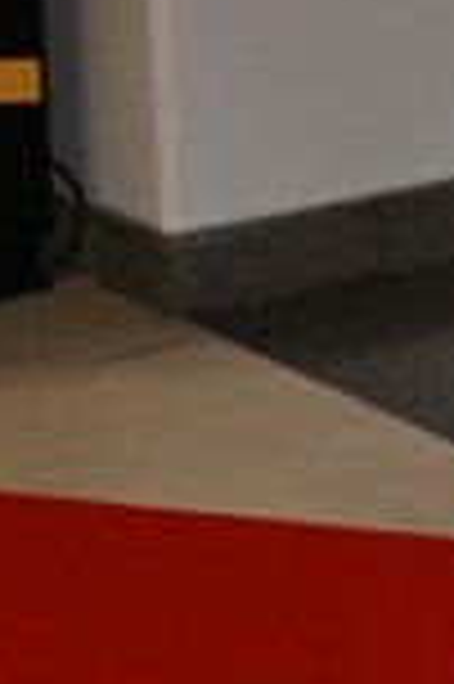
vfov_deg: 10.2
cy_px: 25
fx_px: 3818
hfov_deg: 6.5
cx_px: 993
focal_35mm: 201
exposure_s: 1/160
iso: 2000
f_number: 5.6
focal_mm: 29.5
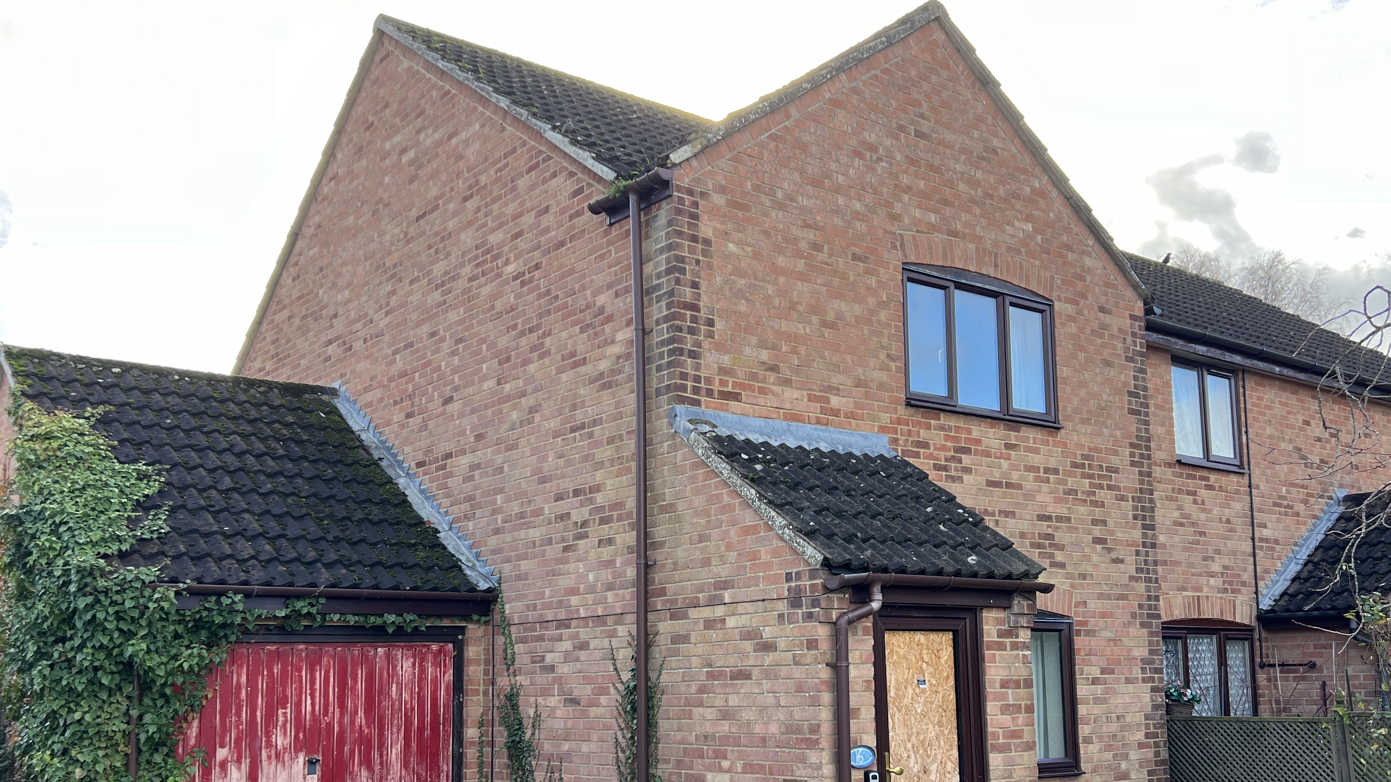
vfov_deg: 32.5
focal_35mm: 36
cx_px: 697
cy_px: 543
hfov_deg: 55.3
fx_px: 1328
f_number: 1.5
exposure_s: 1/733
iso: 50
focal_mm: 5.7
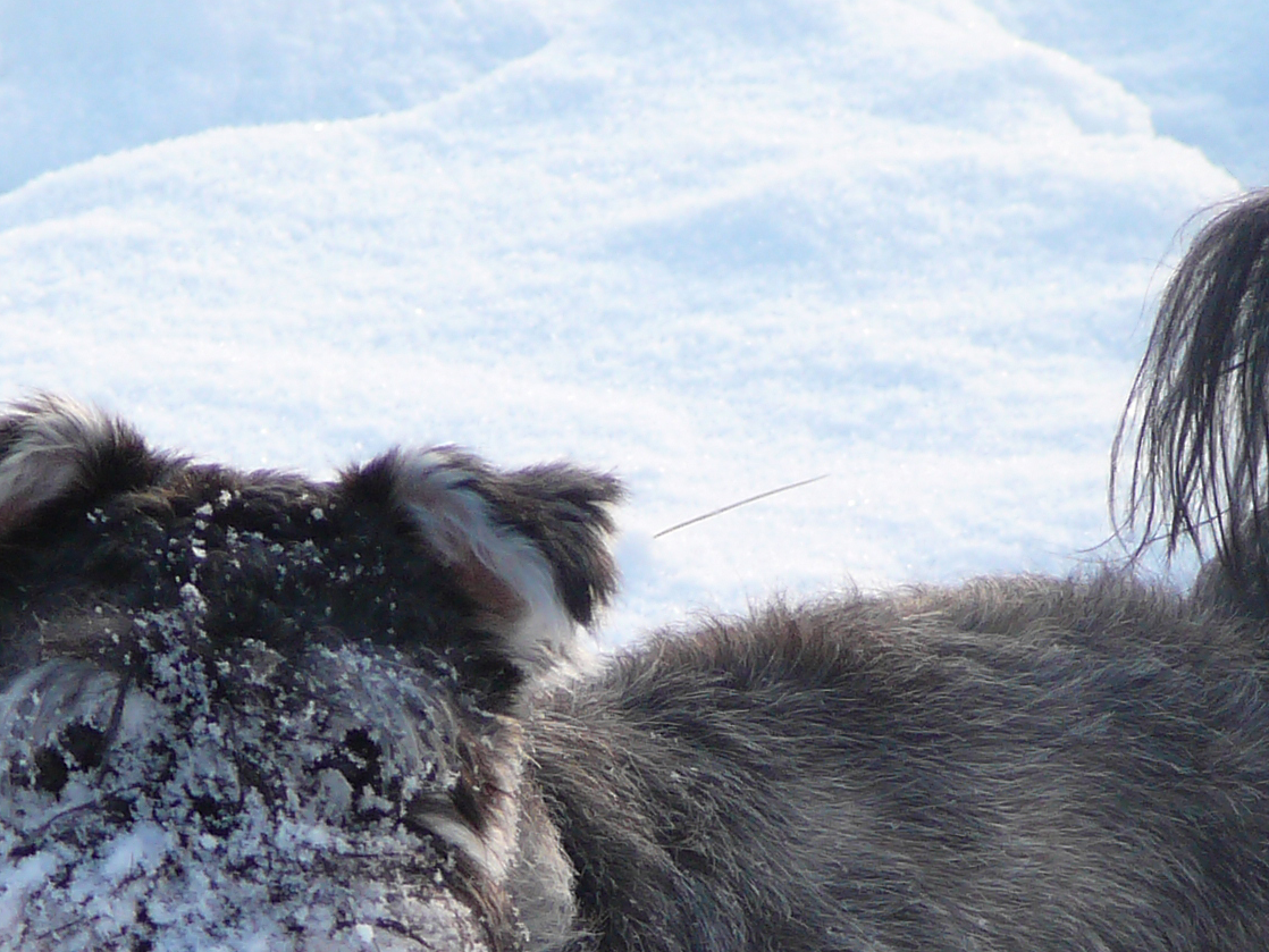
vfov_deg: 3.4
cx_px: 405
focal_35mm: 435
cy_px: 987
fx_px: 15950
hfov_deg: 4.6
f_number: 4.1
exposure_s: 1/200
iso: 80
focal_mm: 28.2
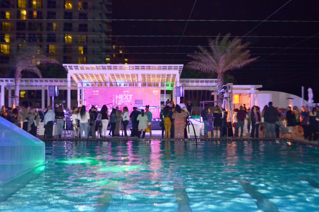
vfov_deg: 34.1
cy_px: 106
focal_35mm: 39
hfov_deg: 49.6
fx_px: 345
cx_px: 160
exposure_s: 1/30
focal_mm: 26
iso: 800
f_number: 4.2
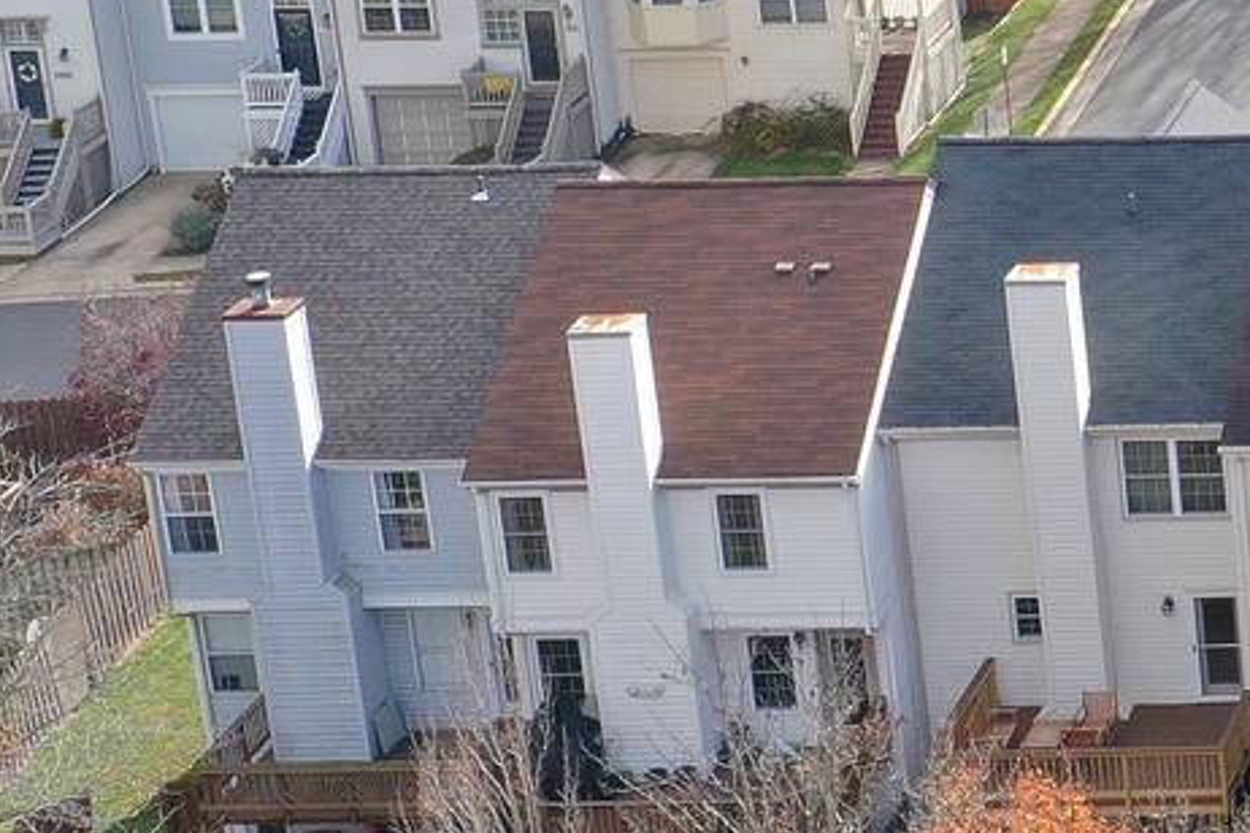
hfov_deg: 14.4
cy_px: 85
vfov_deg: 11.0
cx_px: 2289
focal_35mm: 124
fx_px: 4305
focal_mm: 10.26
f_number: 5
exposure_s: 1/240
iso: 100
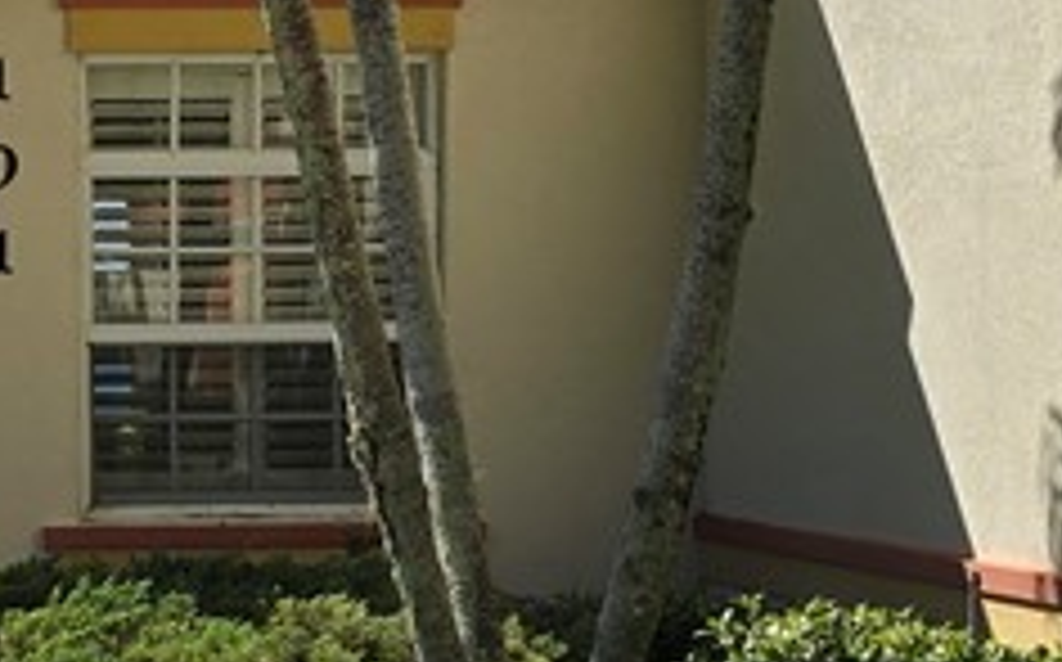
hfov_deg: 18.8
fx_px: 3065
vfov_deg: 12.3
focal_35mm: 106
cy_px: 419
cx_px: -158
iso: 12
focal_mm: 6.3
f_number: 1.7
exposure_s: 1/922
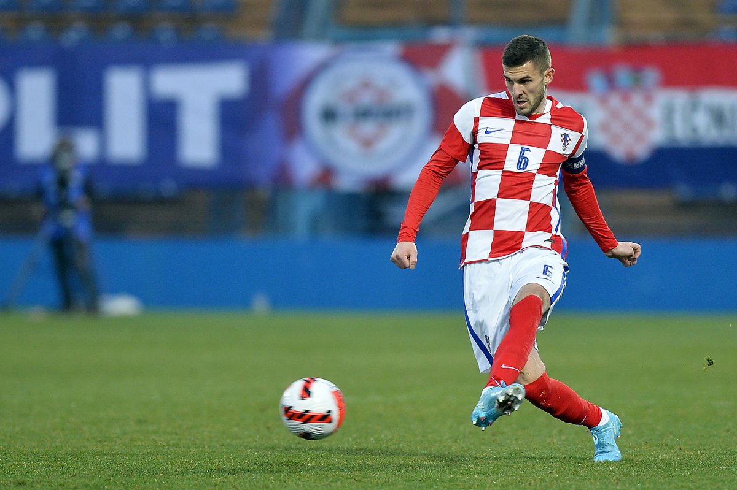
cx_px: 368
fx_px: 6139
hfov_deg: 6.9
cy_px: 245
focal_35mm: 300
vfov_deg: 4.6
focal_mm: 300
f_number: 3.2
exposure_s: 1/800
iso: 1250
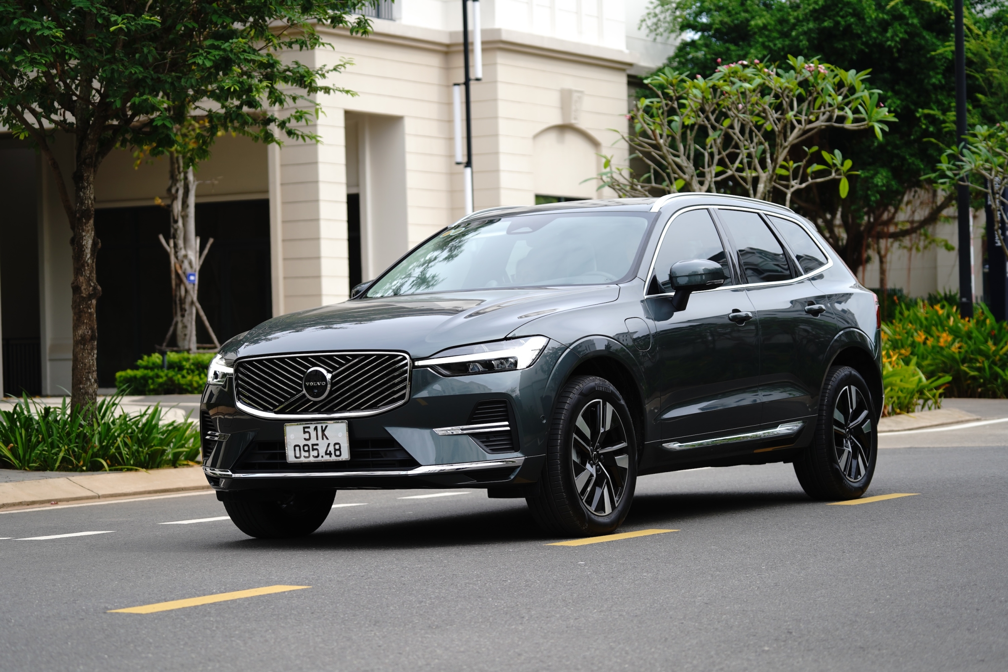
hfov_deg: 22.4
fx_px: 2548
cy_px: 336
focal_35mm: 91
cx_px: 504
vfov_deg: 15.0
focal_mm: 91
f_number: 4
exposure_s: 1/400
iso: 100
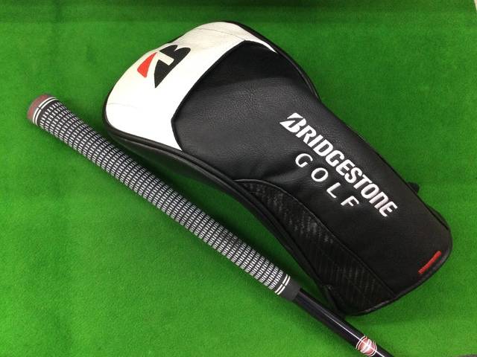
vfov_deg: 45.4
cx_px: 238
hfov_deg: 58.4
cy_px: 178
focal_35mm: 31
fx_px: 427
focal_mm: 3.3
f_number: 2.4
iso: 125
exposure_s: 1/30
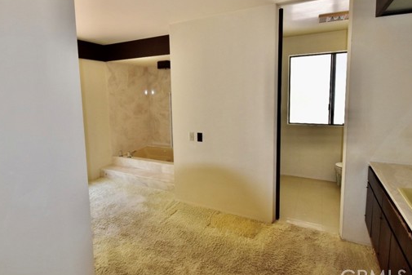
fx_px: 217
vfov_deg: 64.2
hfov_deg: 86.9
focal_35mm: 19
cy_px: 115
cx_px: 200
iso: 560
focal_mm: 10
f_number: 5.6
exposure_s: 1/125
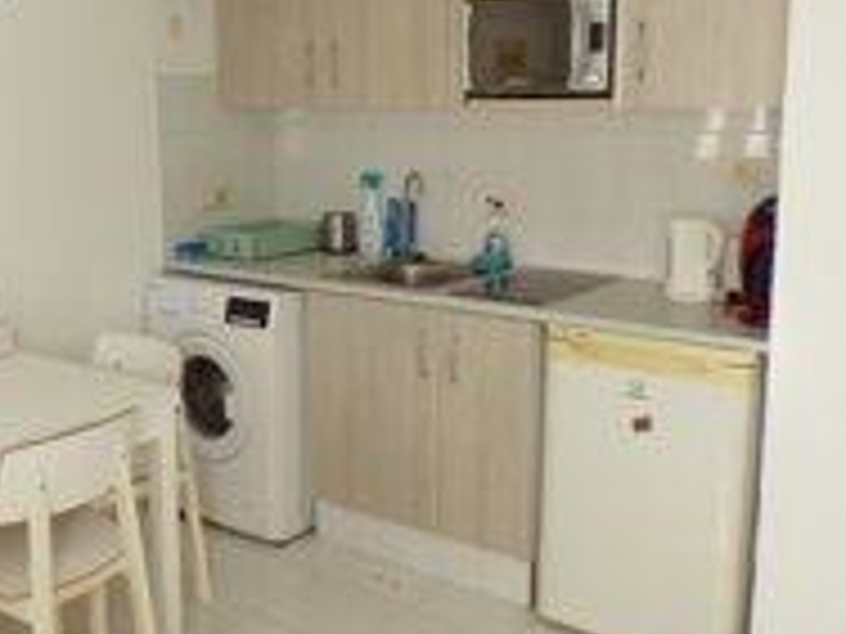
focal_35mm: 46
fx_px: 1124
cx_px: 256
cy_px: 270
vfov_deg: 31.5
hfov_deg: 40.5
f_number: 3
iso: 108
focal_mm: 4.3
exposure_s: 1/34
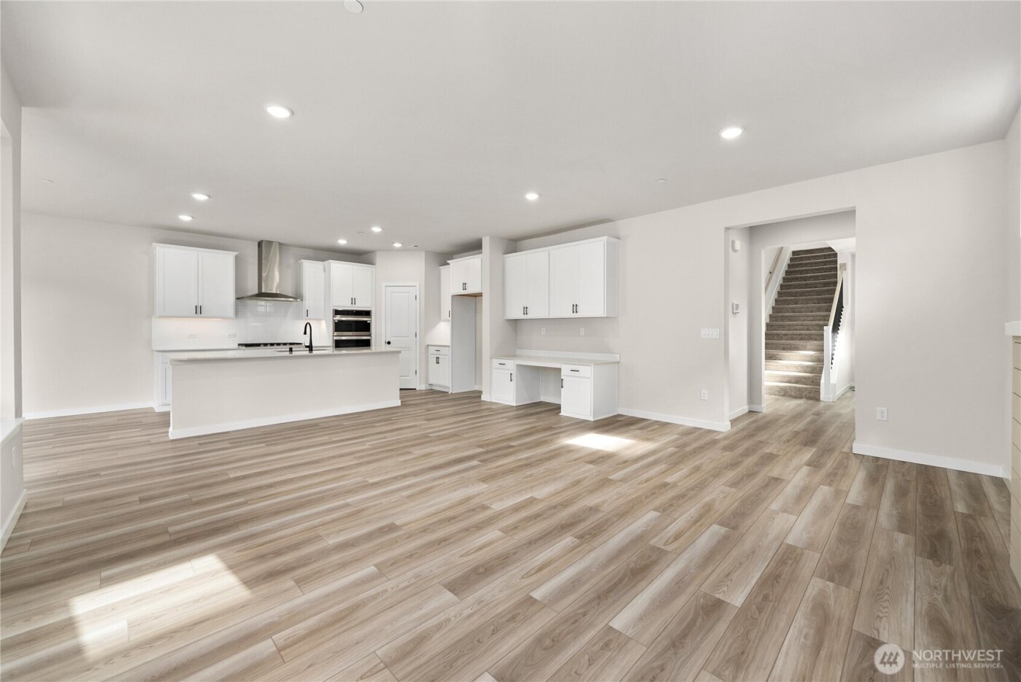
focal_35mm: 13
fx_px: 369
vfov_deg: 85.5
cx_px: 510
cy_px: 341
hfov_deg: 108.3
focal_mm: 13
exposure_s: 1/15
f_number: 7.1
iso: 1000
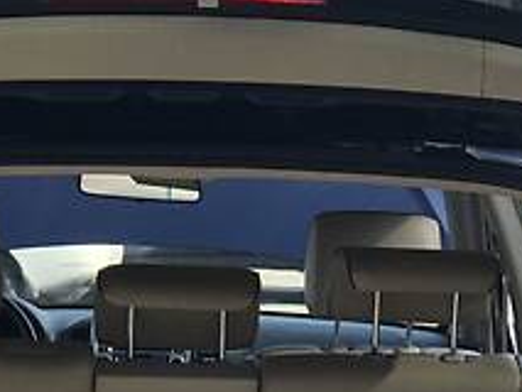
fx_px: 3229
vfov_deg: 6.9
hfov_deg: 9.2
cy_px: 495
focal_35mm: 214
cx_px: 167
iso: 20
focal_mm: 6.6
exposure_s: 1/326
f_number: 2.8
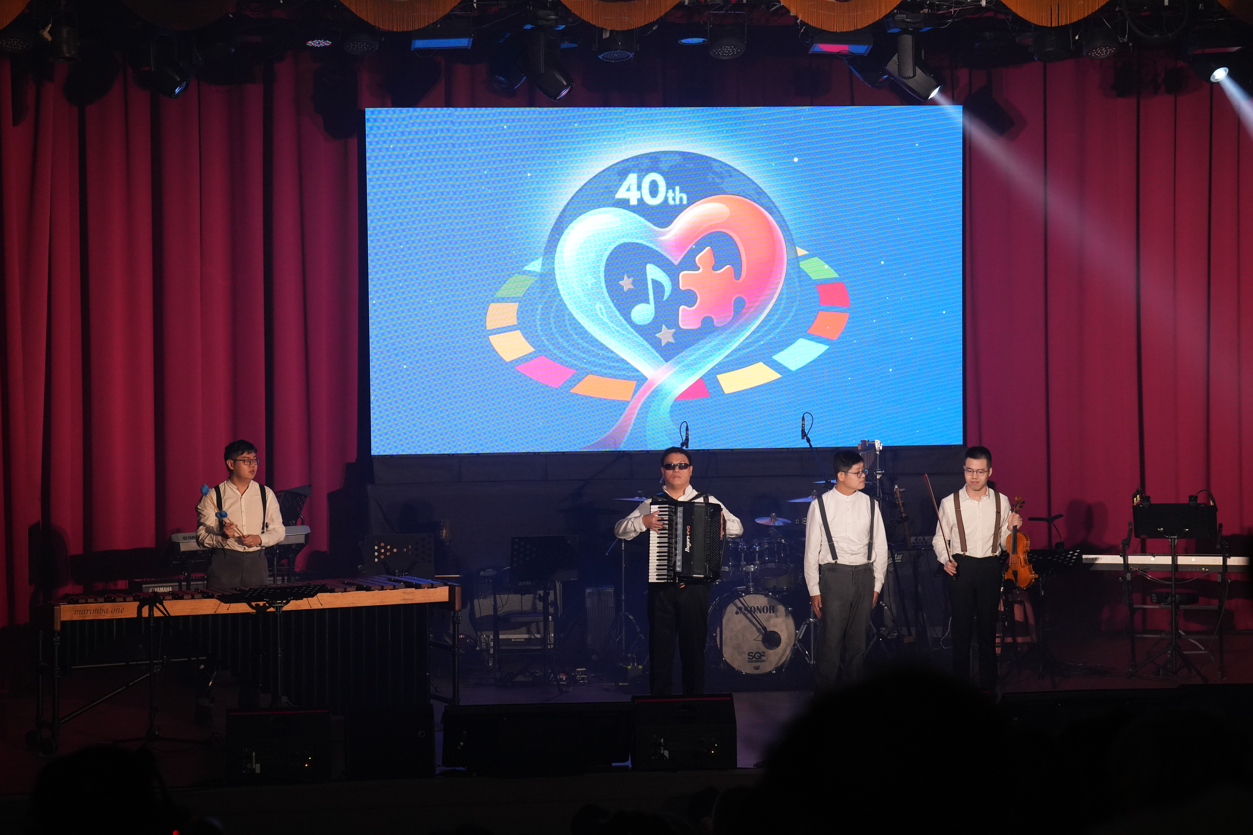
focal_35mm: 85
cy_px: 418
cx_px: 626
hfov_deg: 23.9
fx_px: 2958
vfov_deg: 16.1
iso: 3200
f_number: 6.3
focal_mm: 85
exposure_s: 1/200
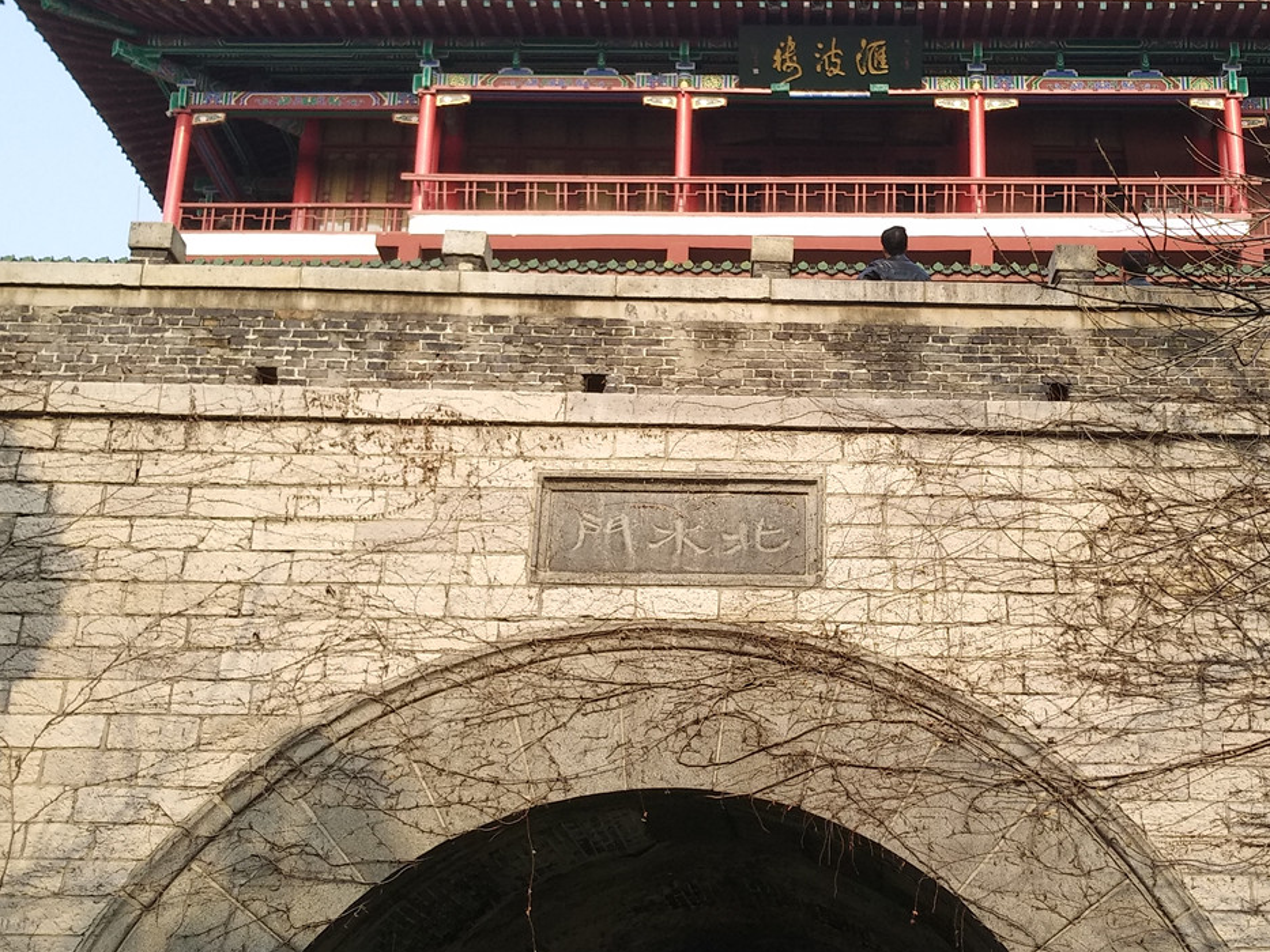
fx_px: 1211
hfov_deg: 54.5
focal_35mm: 33
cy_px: 466
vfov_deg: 43.0
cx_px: 821
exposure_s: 1/488
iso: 100
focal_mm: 3.81
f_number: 2.2
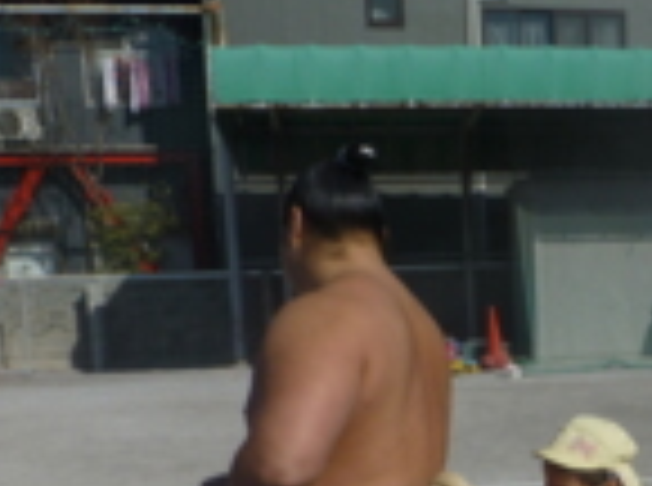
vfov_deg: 24.6
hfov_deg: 31.6
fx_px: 1090
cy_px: 410
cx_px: 594
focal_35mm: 58
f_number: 4.5
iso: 100
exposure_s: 1/1600
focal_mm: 4.3
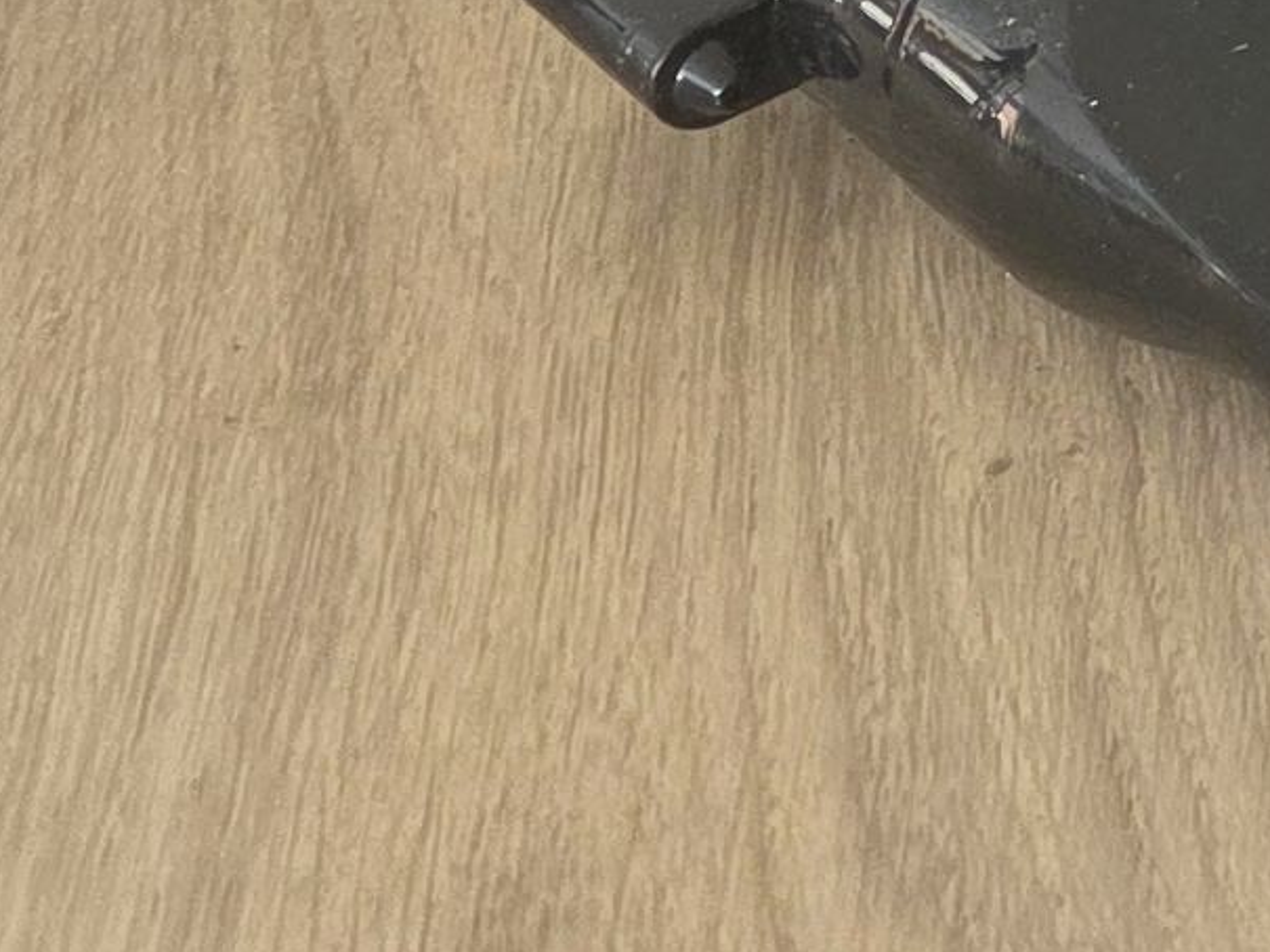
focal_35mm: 152
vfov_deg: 9.0
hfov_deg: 10.2
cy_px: -1162
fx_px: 5578
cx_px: 3579
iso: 250
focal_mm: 6.3
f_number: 1.7
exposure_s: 1/100
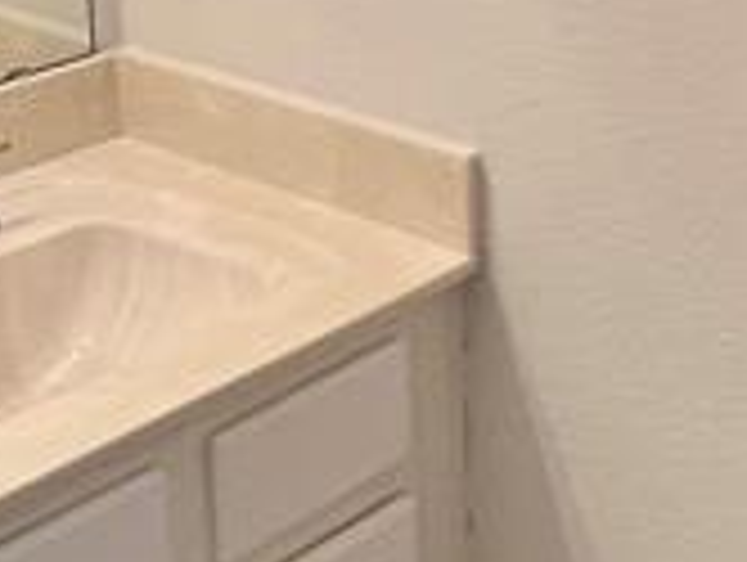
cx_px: 324
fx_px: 1729
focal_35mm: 80
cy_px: -175
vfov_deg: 17.3
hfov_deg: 24.4
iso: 125
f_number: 1.8
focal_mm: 1.57
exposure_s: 1/120
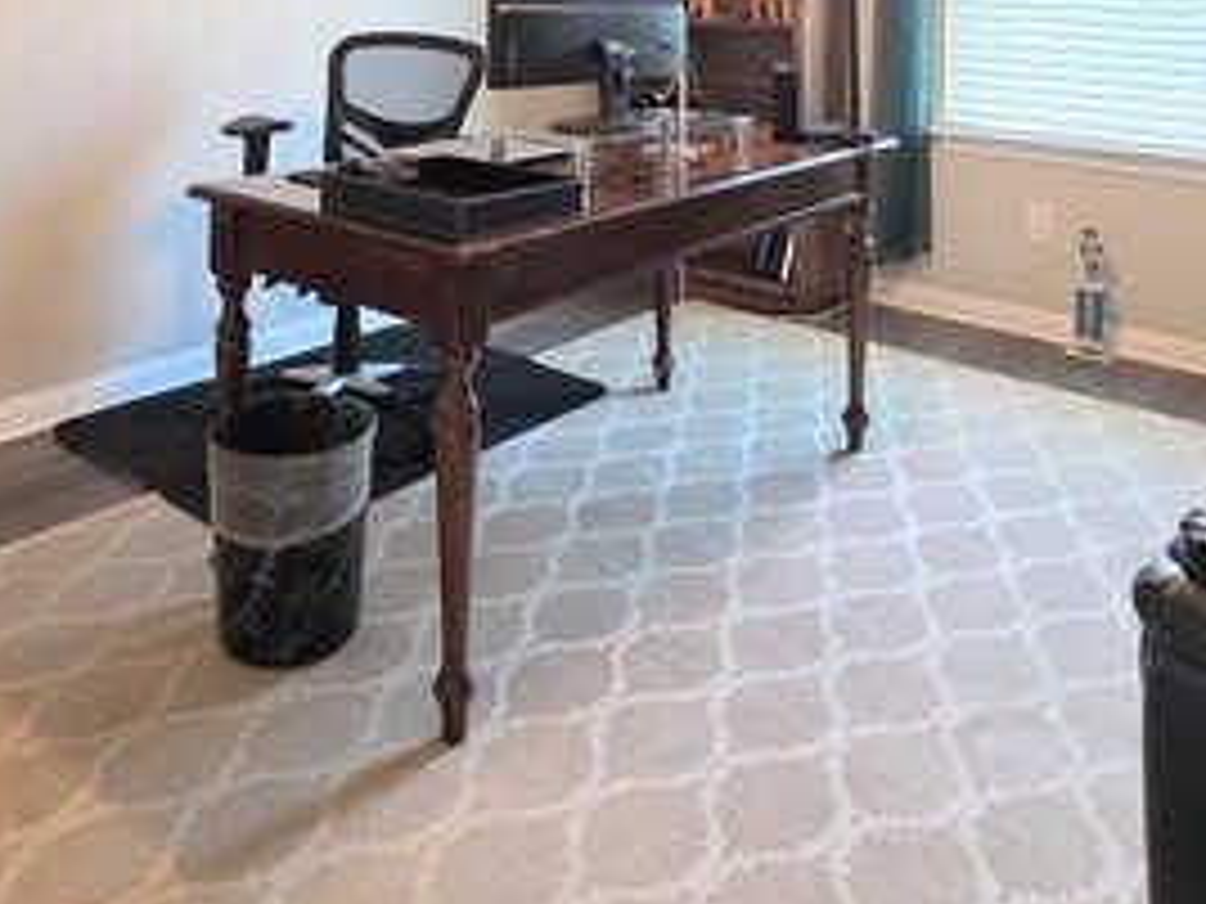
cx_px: 562
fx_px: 1080
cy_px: -54
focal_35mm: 31
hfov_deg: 58.3
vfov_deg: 38.7
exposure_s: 1/60
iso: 250
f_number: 1.9
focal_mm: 2.2
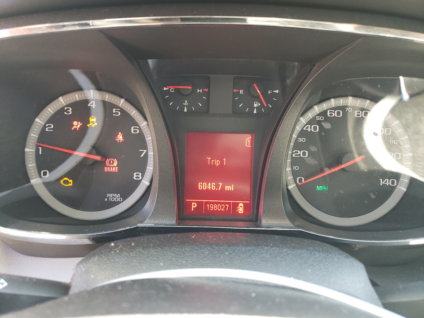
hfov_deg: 67.3
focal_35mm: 26
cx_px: 212
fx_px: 318
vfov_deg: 53.1
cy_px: 159
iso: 100
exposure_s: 1/60.2
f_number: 1.5
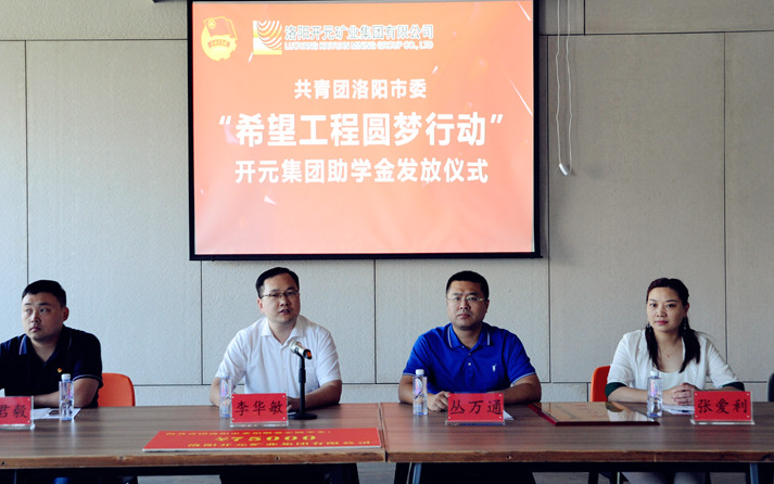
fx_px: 1013
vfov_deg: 26.9
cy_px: 245
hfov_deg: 41.8
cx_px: 354
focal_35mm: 48
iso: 3200
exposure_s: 1/125
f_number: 5.6
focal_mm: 42
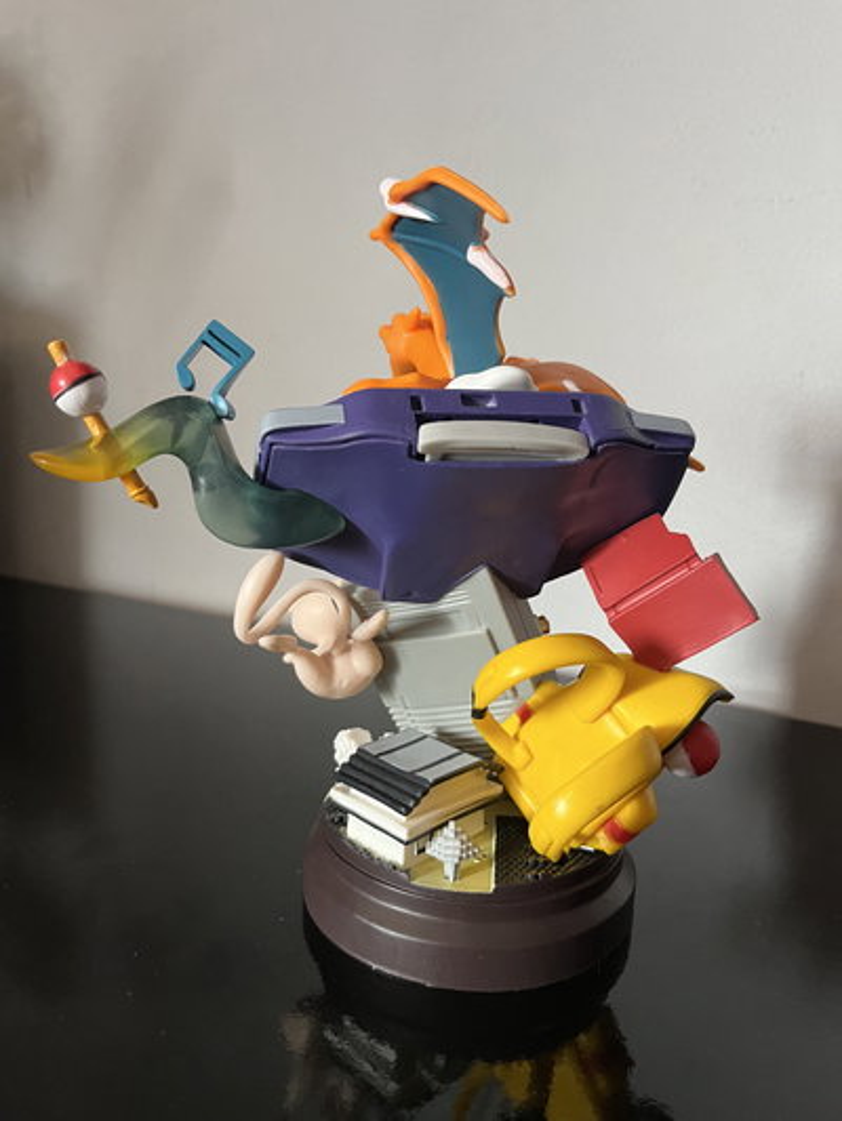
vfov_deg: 67.3
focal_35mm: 26
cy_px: 560
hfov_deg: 53.1
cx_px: 421
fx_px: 843
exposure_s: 1/60
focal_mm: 5.1
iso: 250
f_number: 1.6
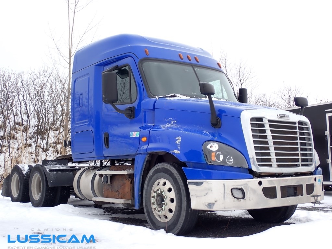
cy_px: 124
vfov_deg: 32.9
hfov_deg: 42.9
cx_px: 166
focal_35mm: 44
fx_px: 422
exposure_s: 1/200
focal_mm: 7.84
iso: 100
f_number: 4
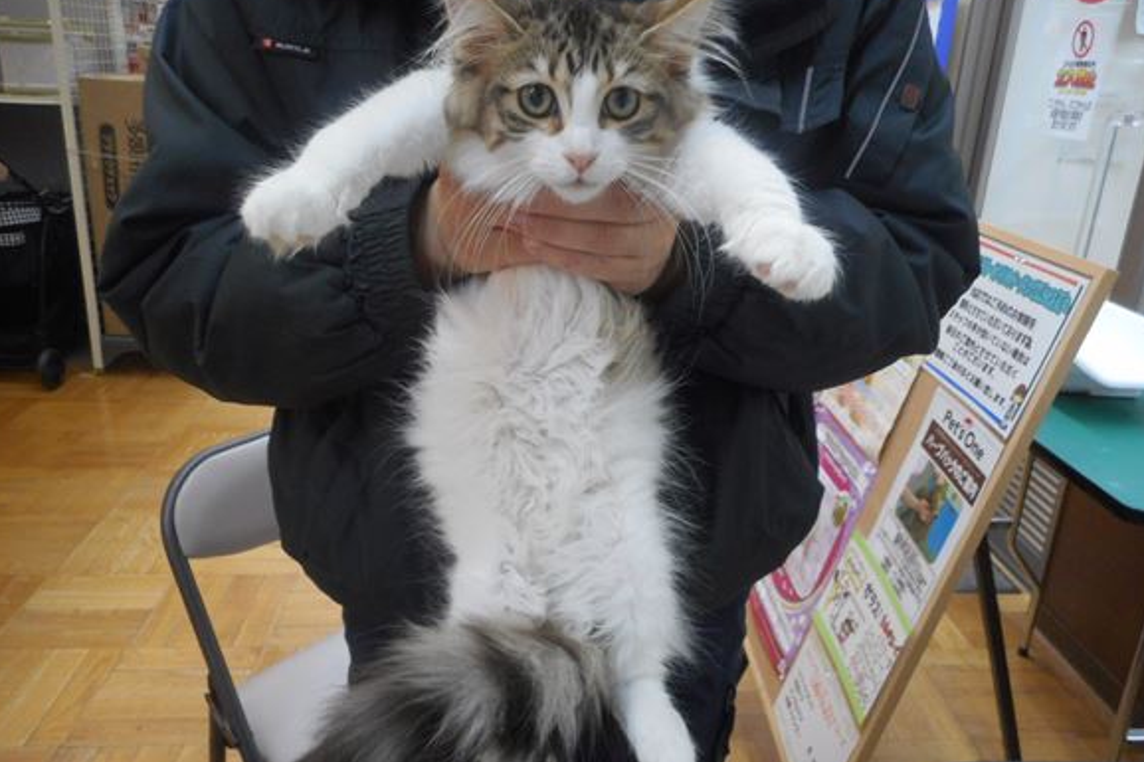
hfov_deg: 67.4
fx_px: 858
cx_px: 572
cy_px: 384
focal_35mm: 27
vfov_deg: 47.9
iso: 280
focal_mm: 4.5
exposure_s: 1/30
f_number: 3.7
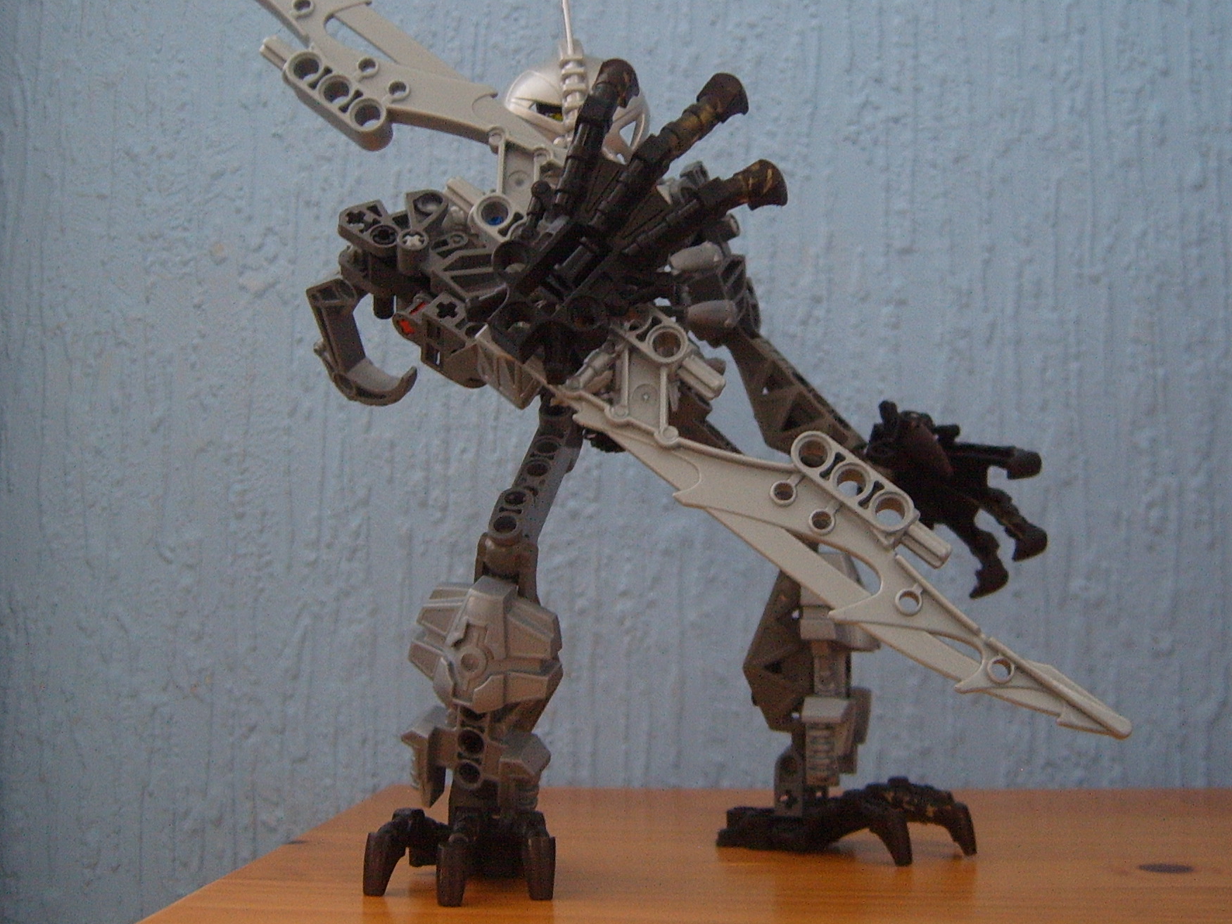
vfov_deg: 30.3
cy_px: 413
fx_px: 1709
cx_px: 625
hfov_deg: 39.6
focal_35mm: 48
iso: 141
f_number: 2.9
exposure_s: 1/4
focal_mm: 6.2
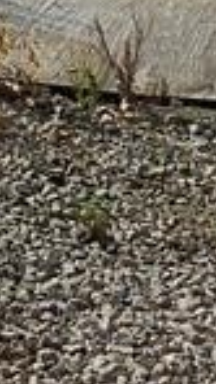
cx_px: -466
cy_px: -361
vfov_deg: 11.4
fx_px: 1766
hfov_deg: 6.3
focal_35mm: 173
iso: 25
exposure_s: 1/3185
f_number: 1.8
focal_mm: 5.4
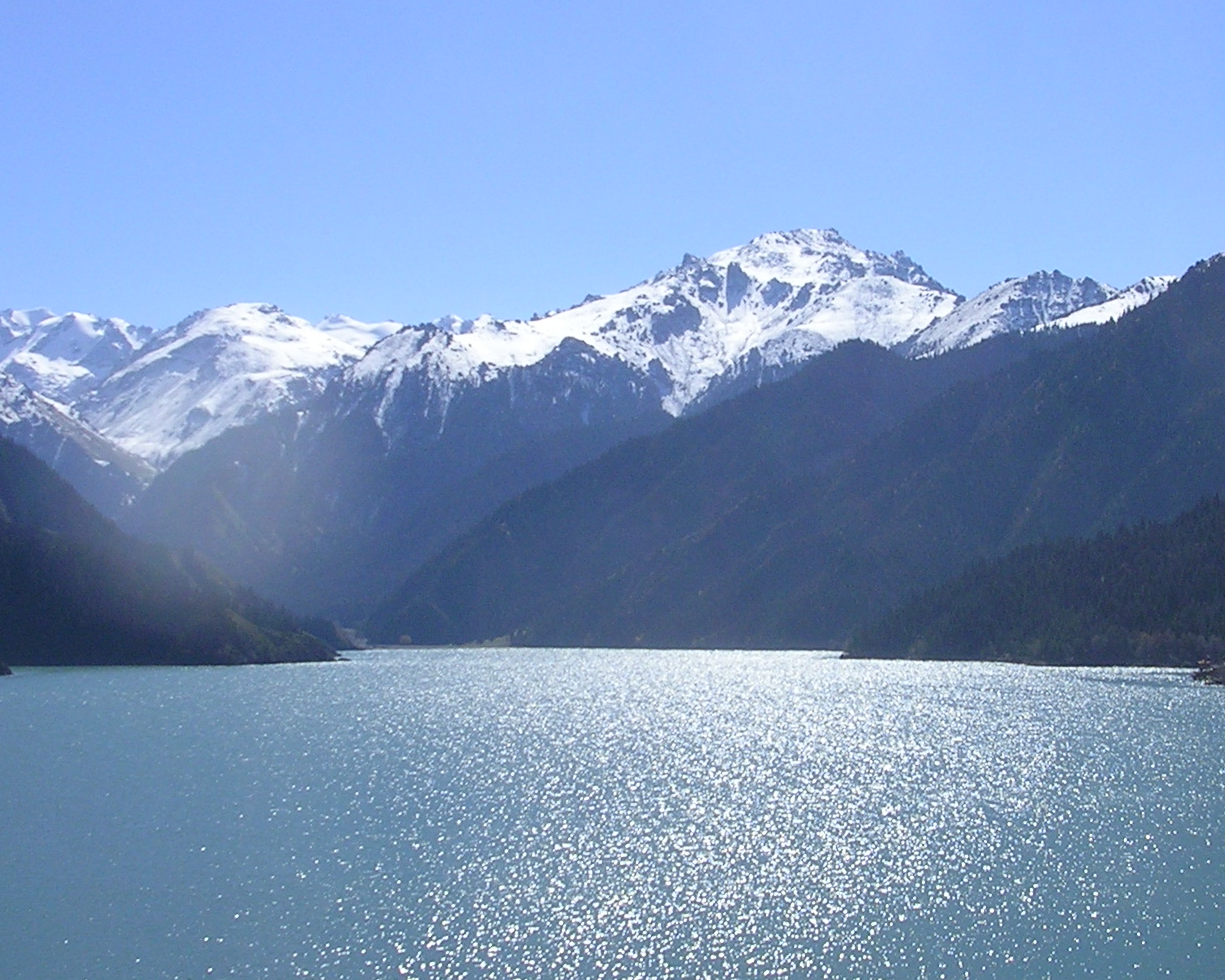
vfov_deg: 24.6
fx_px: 2248
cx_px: 721
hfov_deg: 30.4
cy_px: 490
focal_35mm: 62
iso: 50
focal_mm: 5.8
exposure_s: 1/462
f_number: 5.6
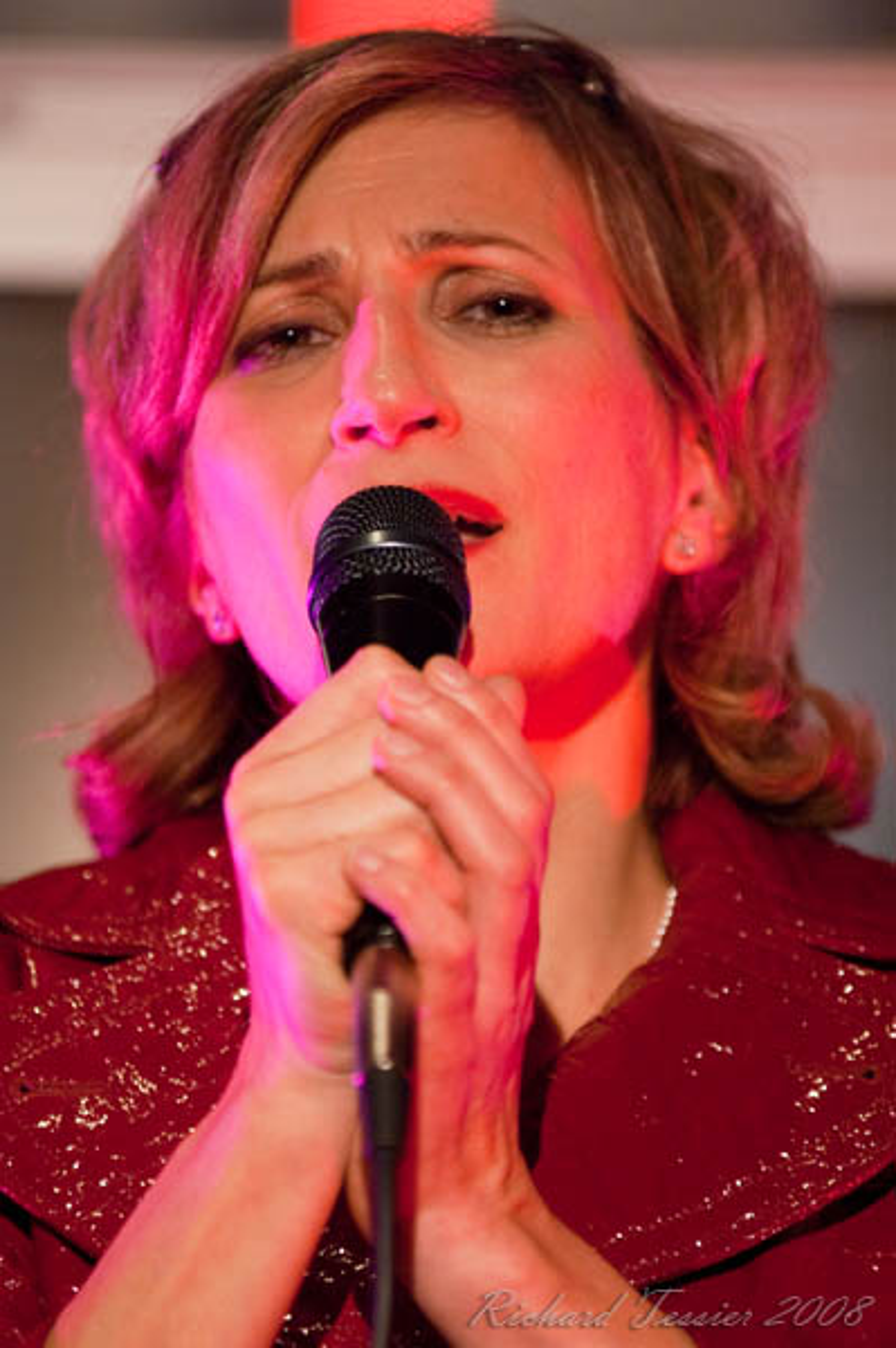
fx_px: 10097
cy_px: 674
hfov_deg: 5.1
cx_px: 448
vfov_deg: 7.6
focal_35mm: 270
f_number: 2.8
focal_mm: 180
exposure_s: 1/45
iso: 800
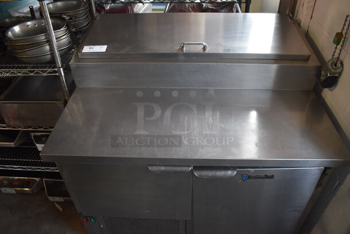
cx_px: 175
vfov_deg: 48.0
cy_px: 117
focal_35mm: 27
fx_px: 263
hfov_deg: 67.3
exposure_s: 1/125
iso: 1400
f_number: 3.5
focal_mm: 18
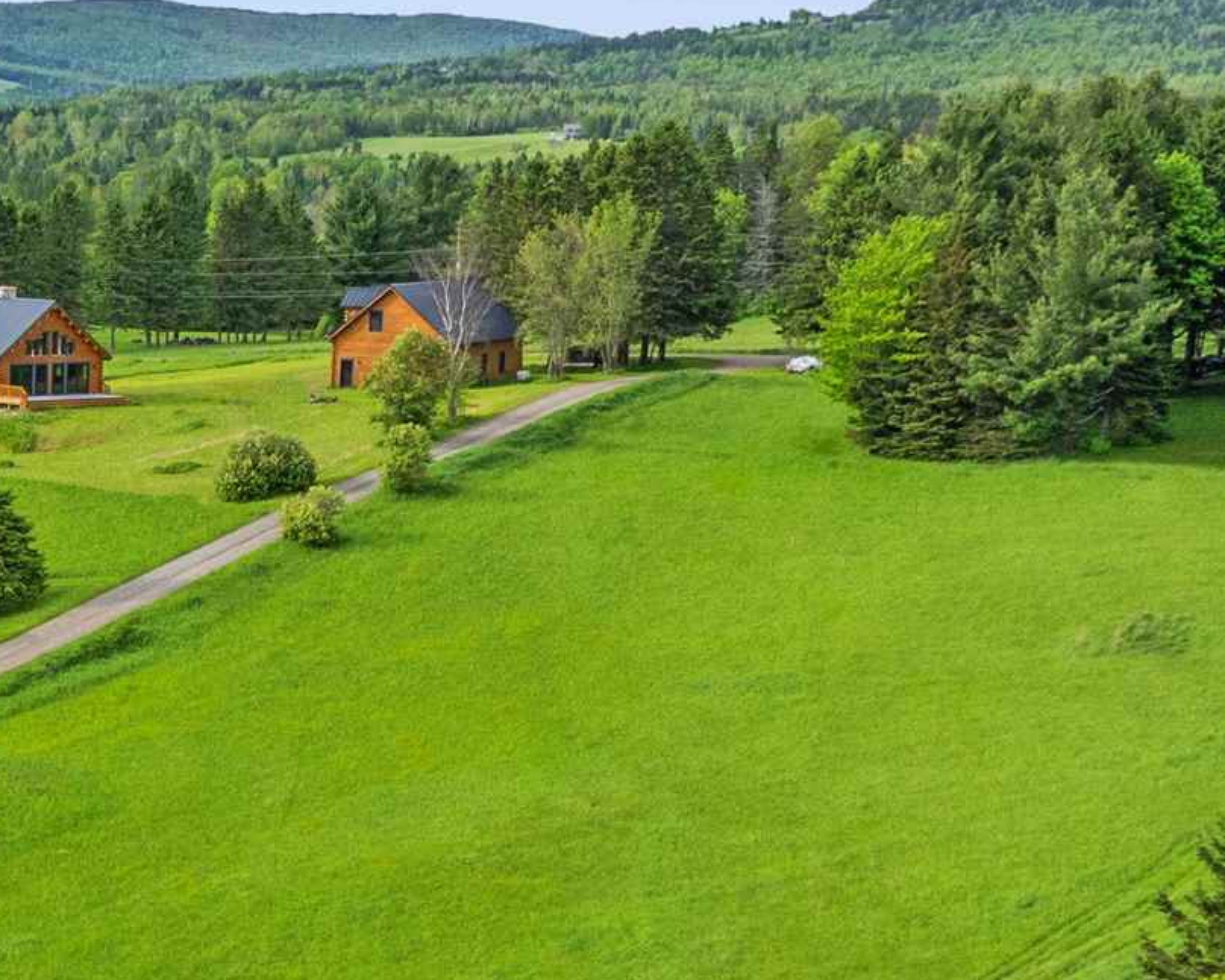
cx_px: -453
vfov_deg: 16.8
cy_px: 1057
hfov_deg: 19.5
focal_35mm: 89
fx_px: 3226
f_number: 2.8
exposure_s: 1/1250
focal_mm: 12.29
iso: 140
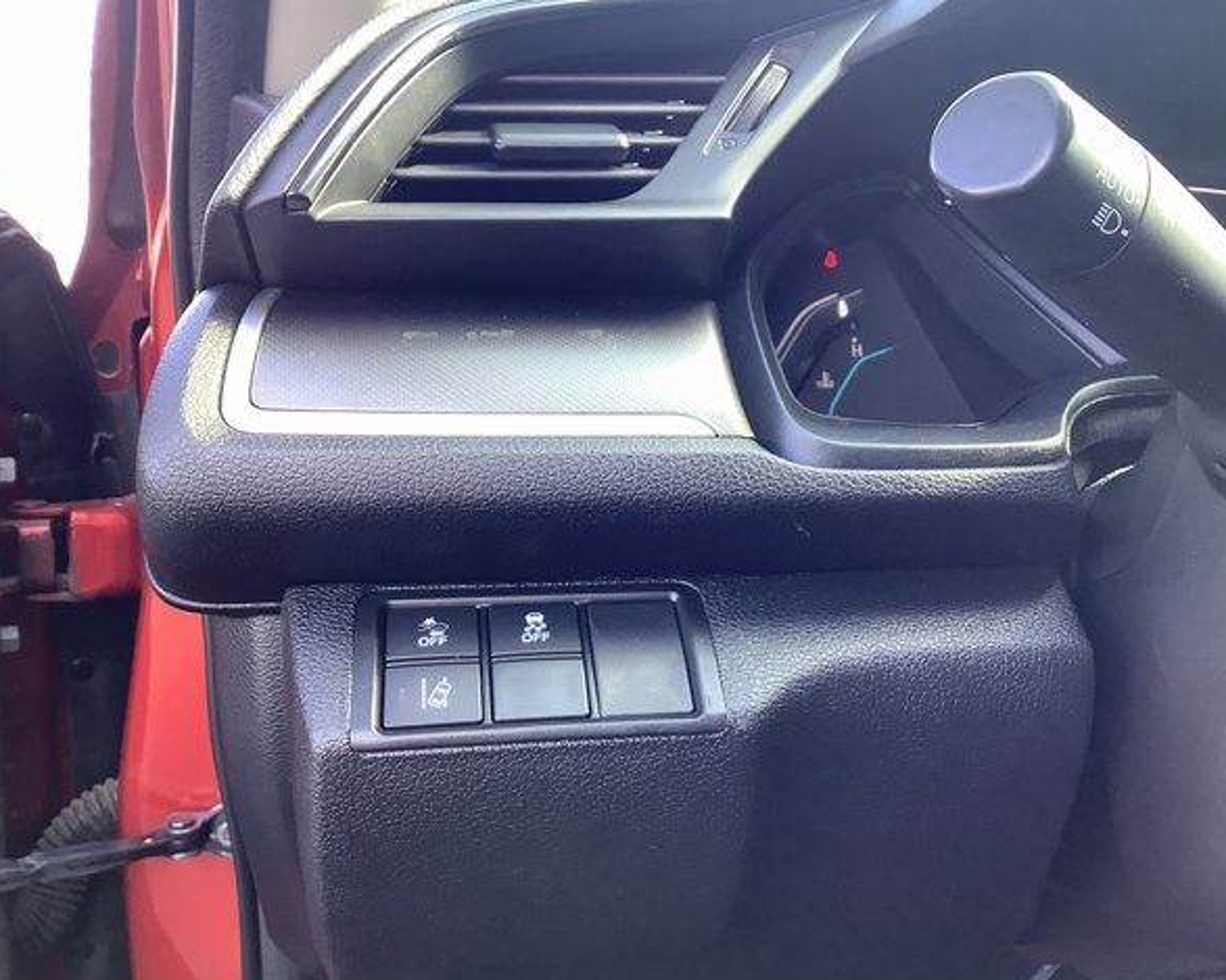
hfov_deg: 54.2
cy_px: 499
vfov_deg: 44.5
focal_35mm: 33
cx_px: 645
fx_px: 1197
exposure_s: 1/60
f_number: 2.4
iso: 64
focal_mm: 3.3
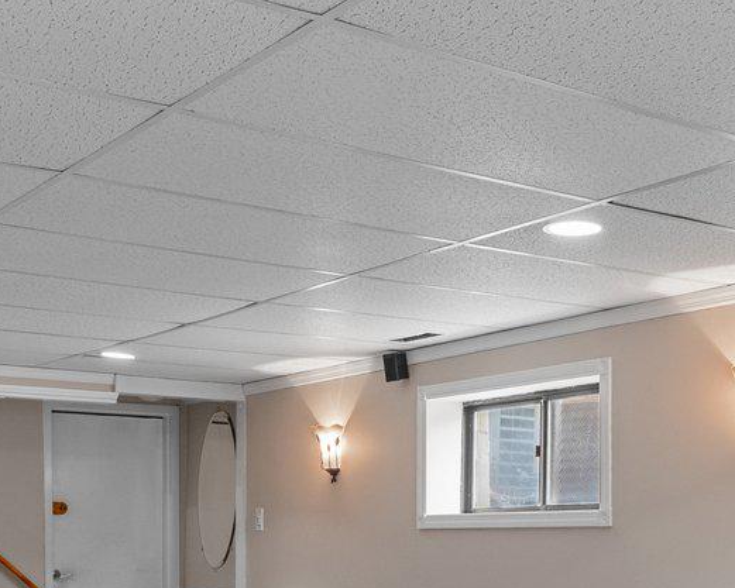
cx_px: 488
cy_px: 654
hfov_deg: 31.7
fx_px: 1284
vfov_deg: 24.1
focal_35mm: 59
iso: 1600
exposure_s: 1/2.5
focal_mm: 16
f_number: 8
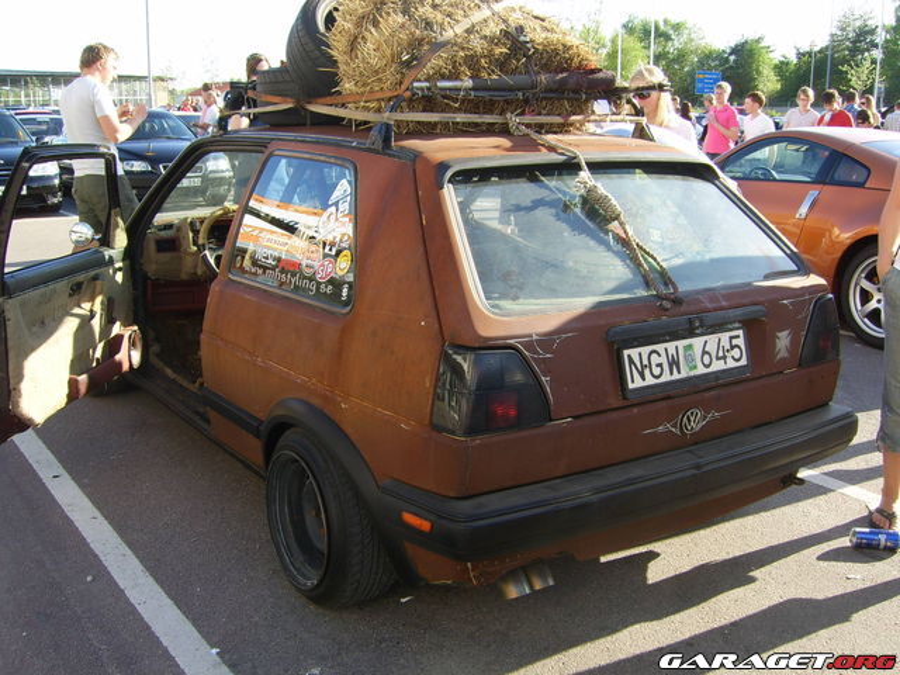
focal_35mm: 38
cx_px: 450
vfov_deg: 37.7
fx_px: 988
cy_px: 338
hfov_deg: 49.0
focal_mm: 7.8
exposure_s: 1/100
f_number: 5.7
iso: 50
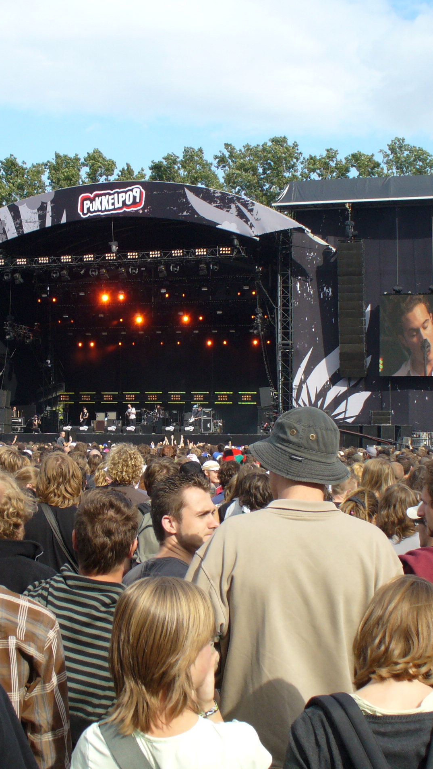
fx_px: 1102
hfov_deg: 22.2
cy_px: 385
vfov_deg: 38.5
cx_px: 191
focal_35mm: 54
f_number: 5.6
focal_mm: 6.1
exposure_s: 1/200
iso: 80
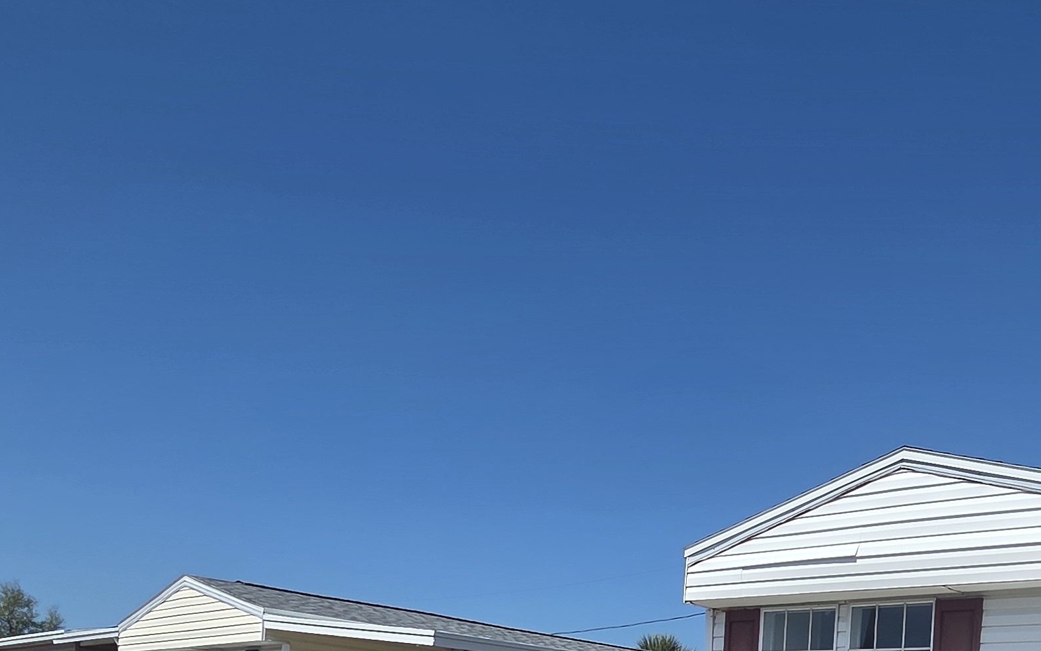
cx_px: 865
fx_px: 993
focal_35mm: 35
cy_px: 838
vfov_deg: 29.5
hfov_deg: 51.1
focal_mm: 2.2
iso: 50
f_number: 2.2
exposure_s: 1/3026
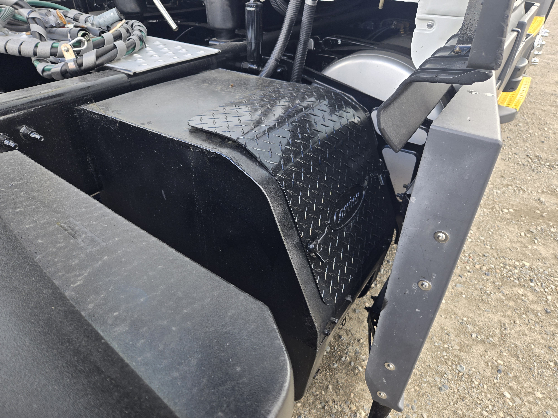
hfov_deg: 73.9
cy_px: 209
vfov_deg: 58.9
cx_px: 279
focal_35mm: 23
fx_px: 371
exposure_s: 1/180
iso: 40
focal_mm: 5.4
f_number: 1.8
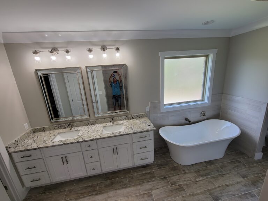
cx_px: 134
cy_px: 100
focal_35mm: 13
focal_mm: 2.2
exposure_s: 1/59
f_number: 2.2
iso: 50
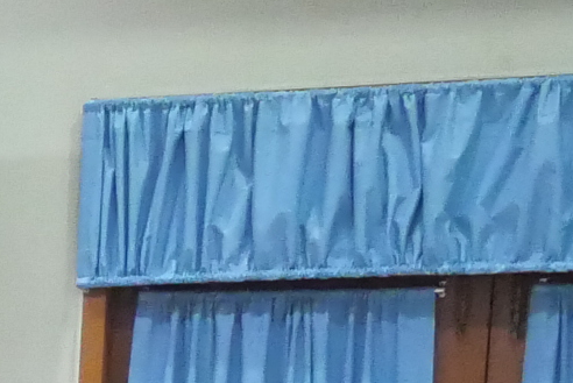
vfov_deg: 7.3
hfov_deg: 8.1
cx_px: -1538
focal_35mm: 181
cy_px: 807
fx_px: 2883
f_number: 5
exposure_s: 1/50
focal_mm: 12
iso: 3200
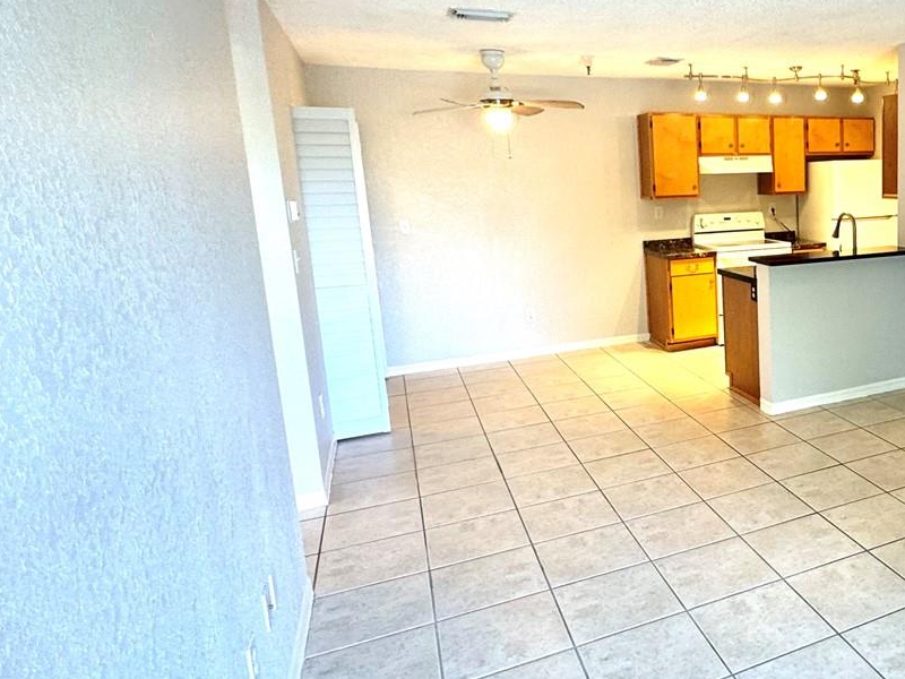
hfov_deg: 55.9
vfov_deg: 49.6
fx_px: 732
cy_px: 295
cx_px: 794
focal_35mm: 28
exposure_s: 1/60
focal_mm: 2.22
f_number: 2.2
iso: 160
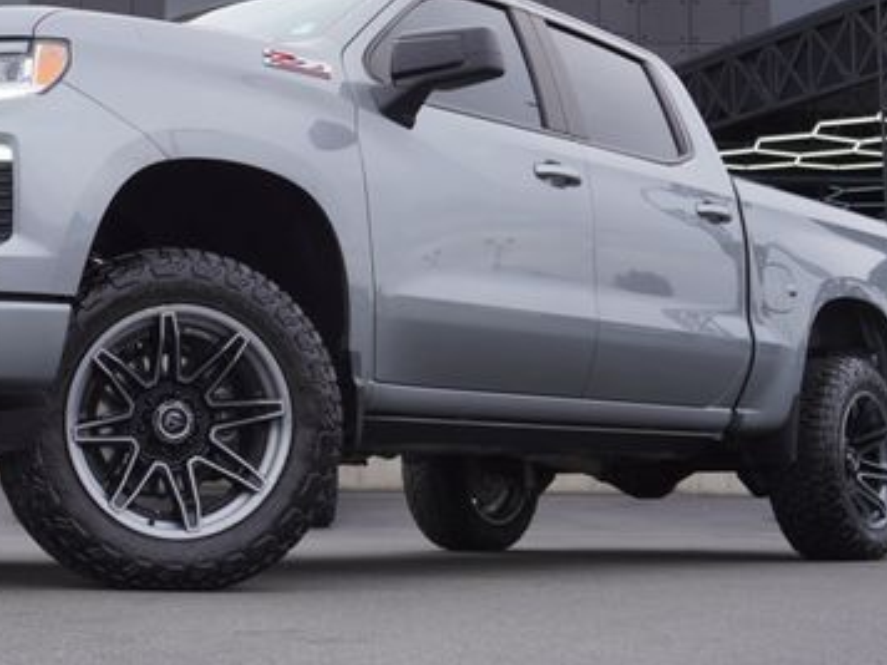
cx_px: 262
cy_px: 147
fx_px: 1662
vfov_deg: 22.4
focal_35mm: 65
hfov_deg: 29.6
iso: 100
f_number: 6.3
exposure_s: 1/125
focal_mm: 25
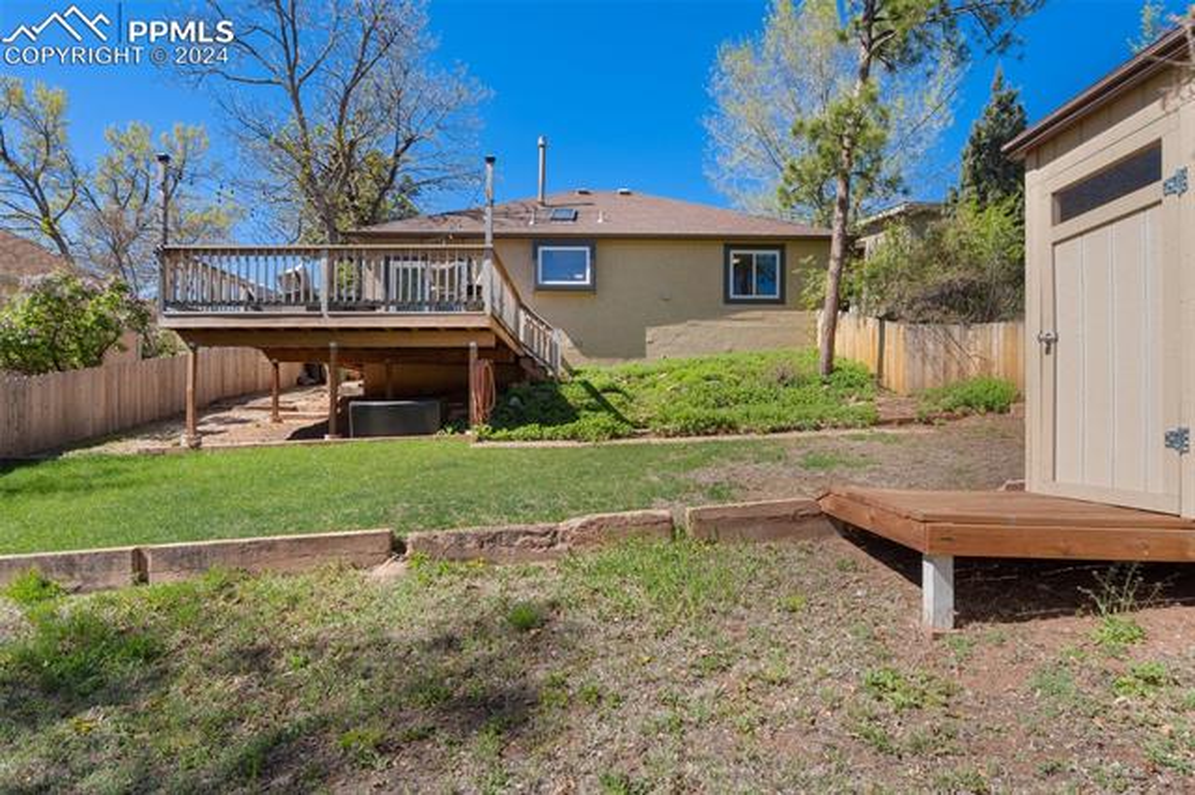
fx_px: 597
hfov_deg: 90.0
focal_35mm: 18
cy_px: 398
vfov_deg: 67.3
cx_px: 598
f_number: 10
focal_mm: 18
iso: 125
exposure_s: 1/40
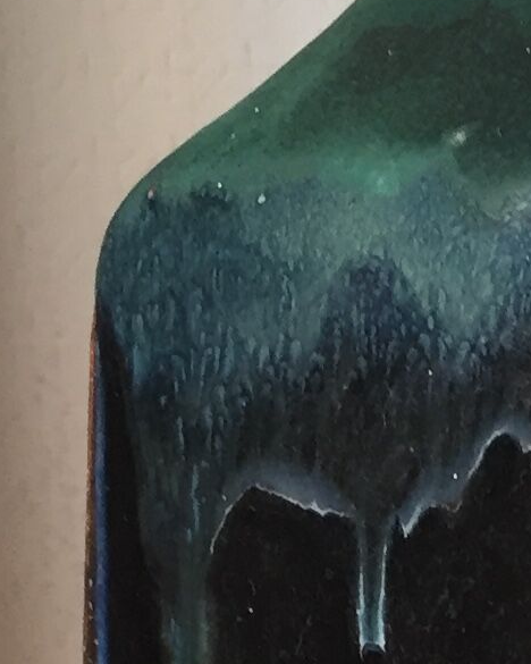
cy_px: 1145
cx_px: 529
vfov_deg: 11.4
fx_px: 3104
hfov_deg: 9.7
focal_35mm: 158
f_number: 2.2
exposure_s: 1/33
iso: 125
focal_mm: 4.15
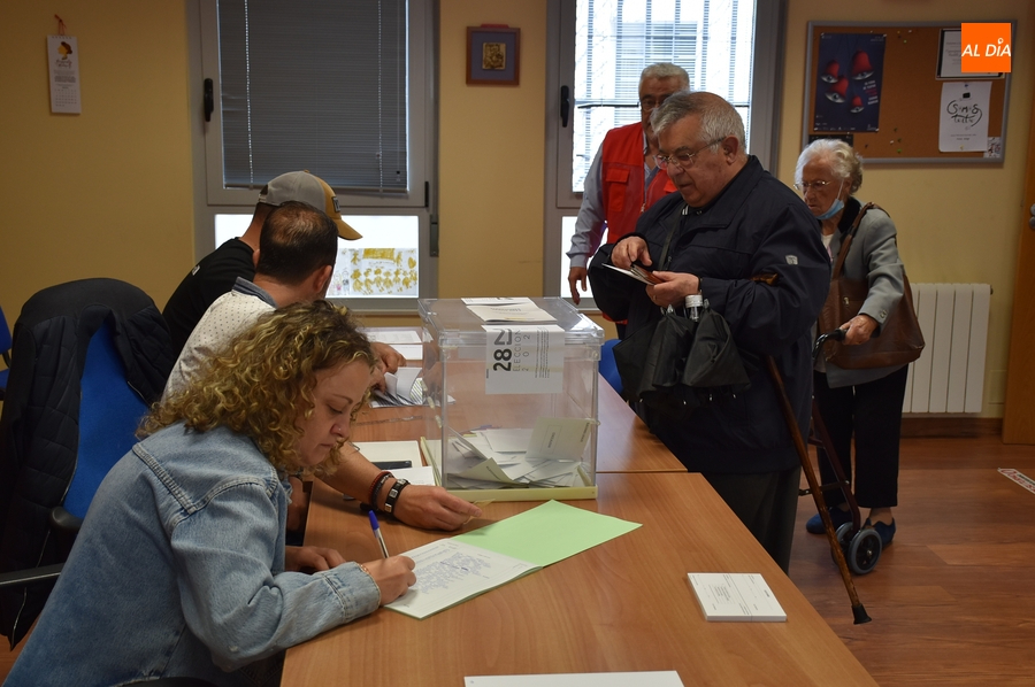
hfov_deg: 43.6
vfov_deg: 29.8
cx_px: 518
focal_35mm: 45
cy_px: 344
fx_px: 1292
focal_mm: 30
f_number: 4
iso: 400
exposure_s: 1/60
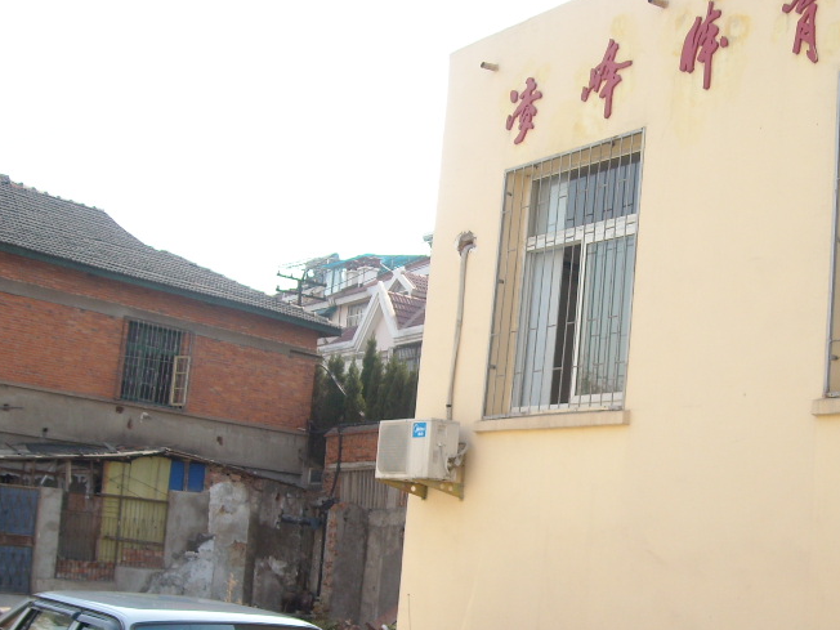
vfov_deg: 26.4
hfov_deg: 34.5
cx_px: 591
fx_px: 1335
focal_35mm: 55
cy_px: 437
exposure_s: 1/353
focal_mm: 5.7
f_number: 2.8
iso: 64
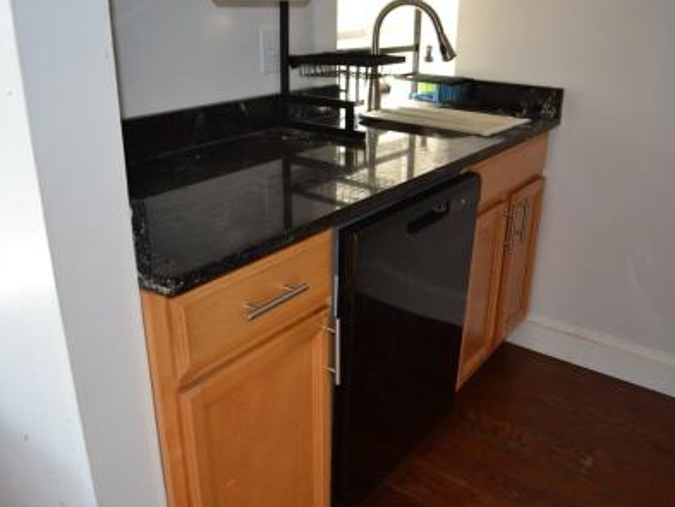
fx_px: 644
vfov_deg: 43.0
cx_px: 351
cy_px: 251
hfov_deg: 55.3
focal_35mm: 33
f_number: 3.8
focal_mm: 20
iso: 400
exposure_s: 1/60
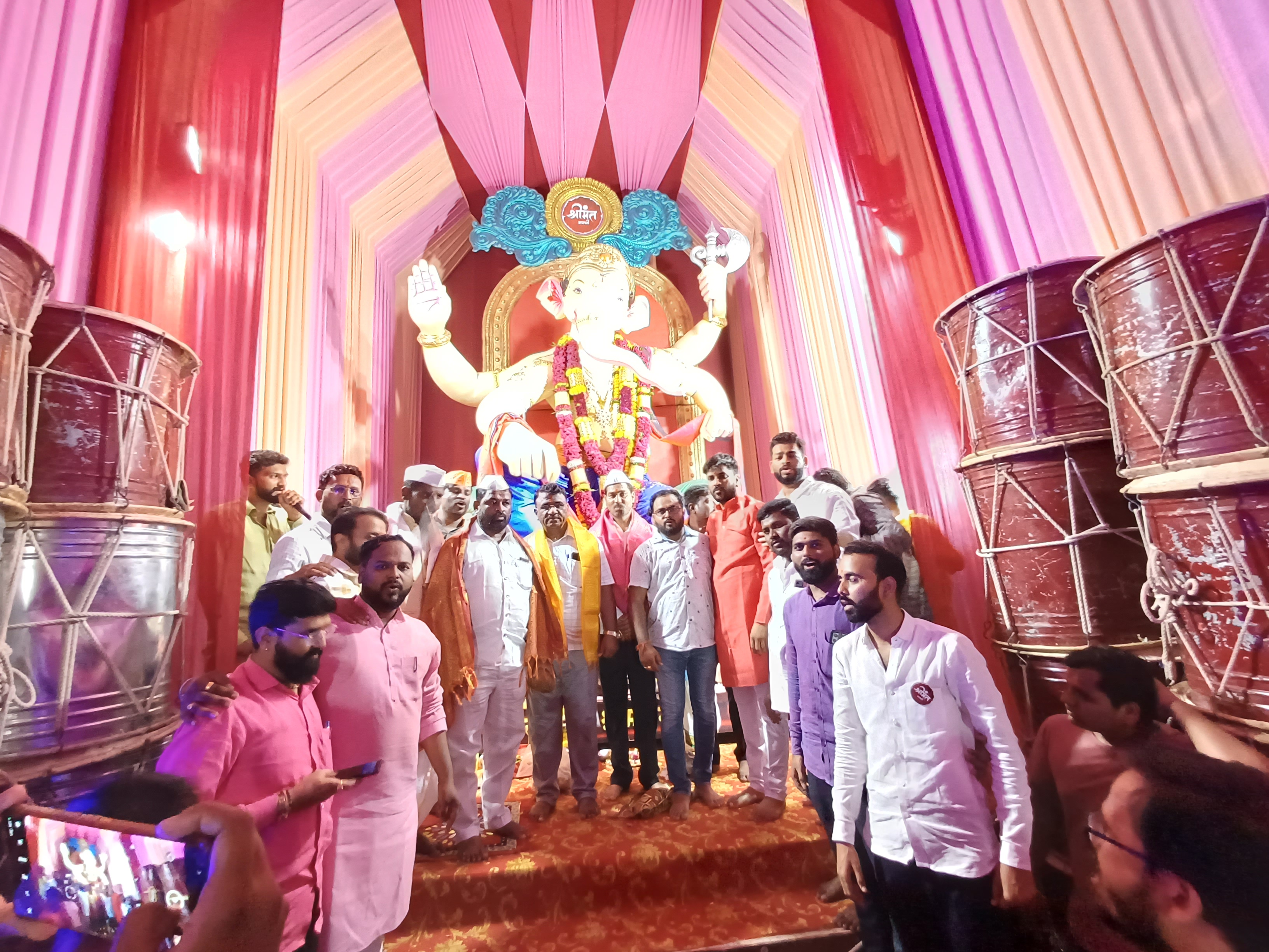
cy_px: 476
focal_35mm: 16
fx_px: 587
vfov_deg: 78.1
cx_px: 634
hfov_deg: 94.5
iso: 400
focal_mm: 1.64
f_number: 2.2
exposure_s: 1/20
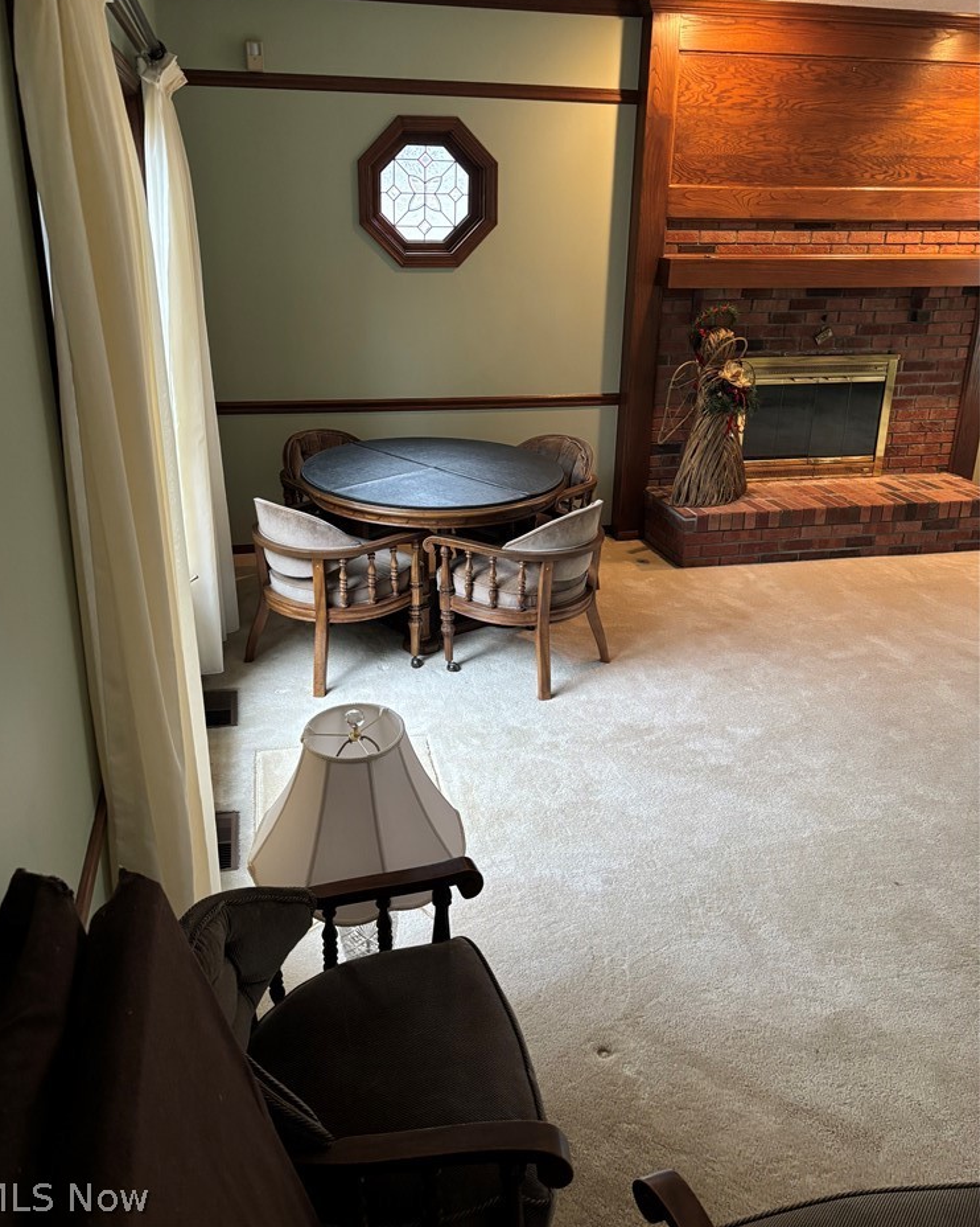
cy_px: 551
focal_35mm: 28
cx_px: 474
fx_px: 1015
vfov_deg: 62.1
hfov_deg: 51.5
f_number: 1.6
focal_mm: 5.96
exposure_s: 1/60
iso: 250
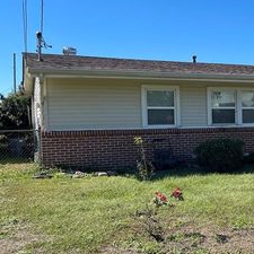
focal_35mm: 49
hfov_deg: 32.7
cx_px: 236
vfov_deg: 34.6
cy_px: 146
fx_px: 407
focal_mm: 5.1
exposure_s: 1/2660
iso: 32
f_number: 1.6
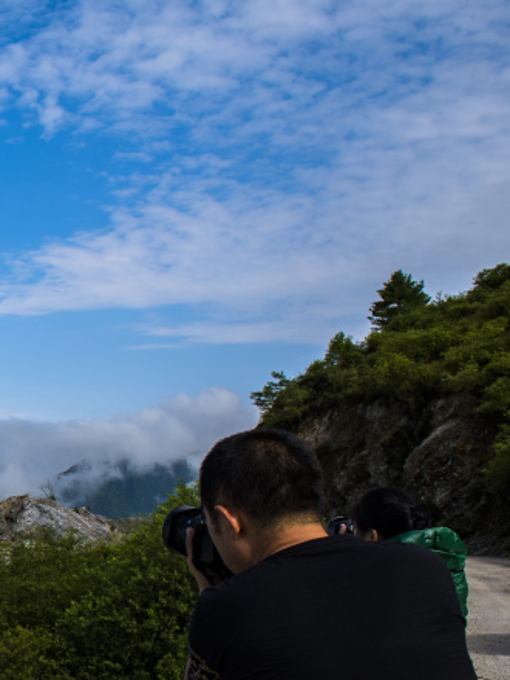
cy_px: 420
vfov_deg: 30.6
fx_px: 1238
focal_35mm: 63
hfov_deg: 19.3
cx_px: -321
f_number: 8
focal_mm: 24
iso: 100
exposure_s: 1/250
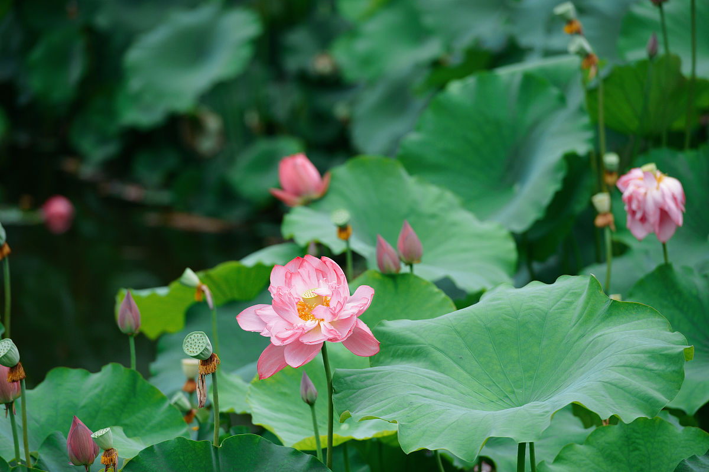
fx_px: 3937
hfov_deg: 10.3
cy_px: 236
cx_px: 354
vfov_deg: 6.9
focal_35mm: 200
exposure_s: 1/800
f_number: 4
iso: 200
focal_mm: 200
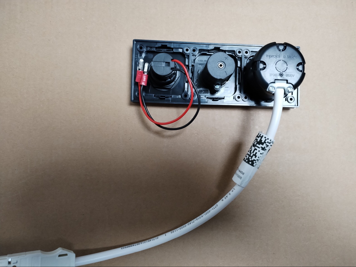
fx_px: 267
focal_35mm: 26
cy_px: 134
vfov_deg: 53.1
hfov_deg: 67.3
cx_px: 178
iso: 710
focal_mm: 4.75
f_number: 1.8
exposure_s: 1/25
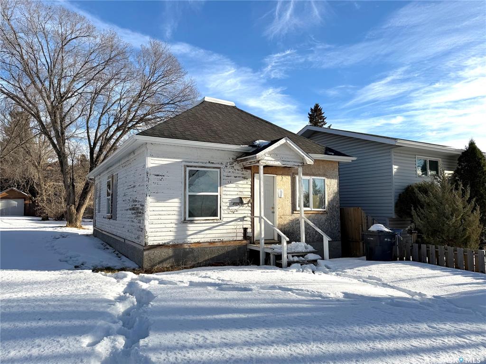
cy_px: 182
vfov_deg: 56.8
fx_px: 337
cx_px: 243
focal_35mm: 24
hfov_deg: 71.6
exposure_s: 1/4975
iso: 80
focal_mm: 6.76
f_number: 1.78
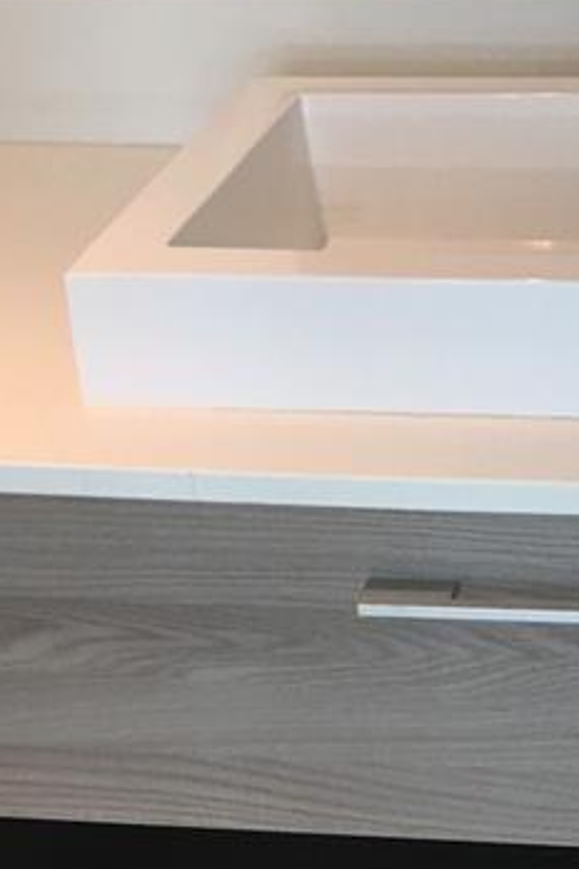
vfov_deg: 17.8
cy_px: 1266
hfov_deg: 13.0
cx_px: 596
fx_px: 2509
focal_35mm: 104
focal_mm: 4.15
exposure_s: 1/15
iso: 25
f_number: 2.2
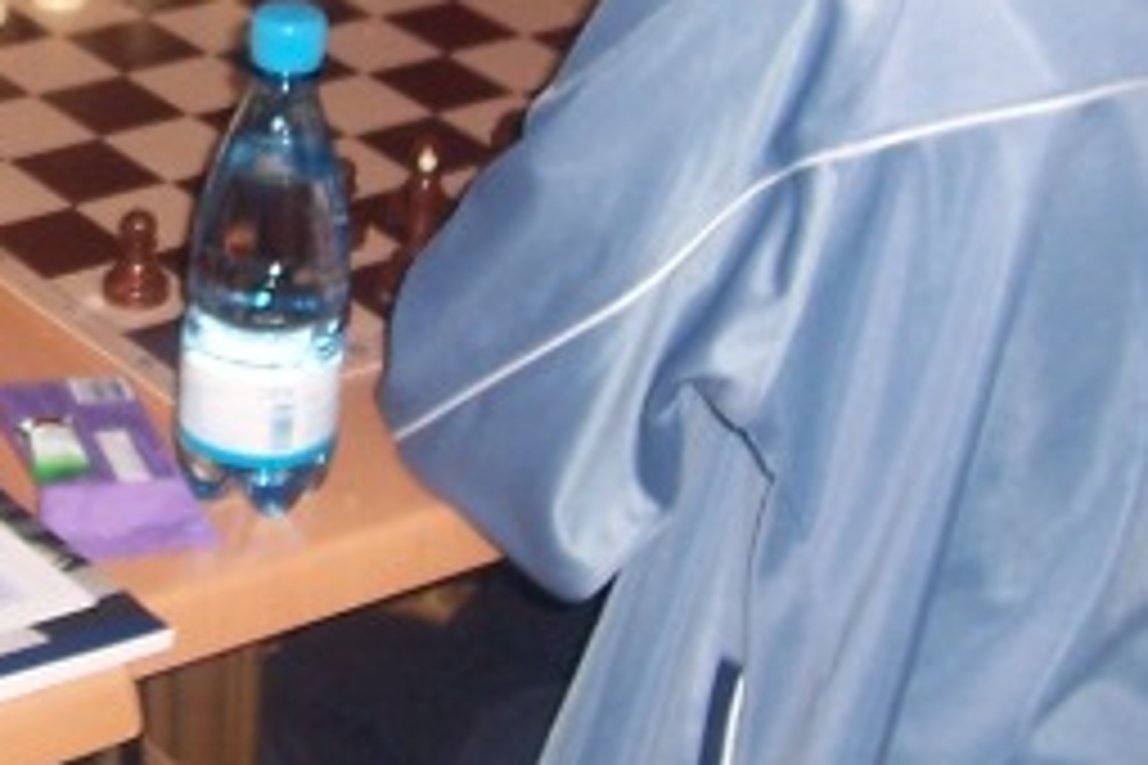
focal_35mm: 111
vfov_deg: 12.2
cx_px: -32
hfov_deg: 17.9
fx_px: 3539
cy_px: -36
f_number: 2.7
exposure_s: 1/60
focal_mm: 5.6
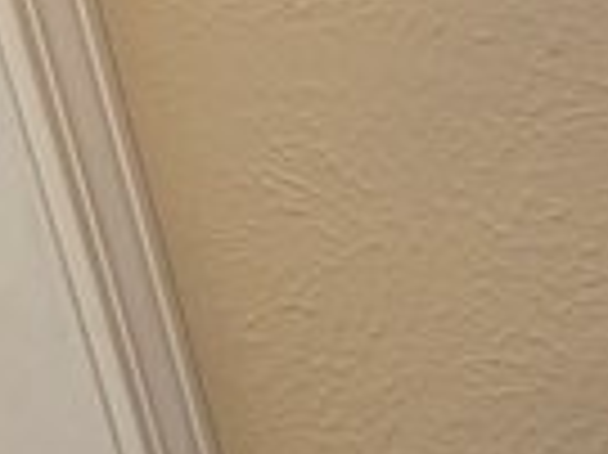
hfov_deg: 14.0
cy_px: 173
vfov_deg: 13.2
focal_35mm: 112
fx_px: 1965
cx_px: 1308
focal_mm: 6.76
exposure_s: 1/15
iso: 64
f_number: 1.78
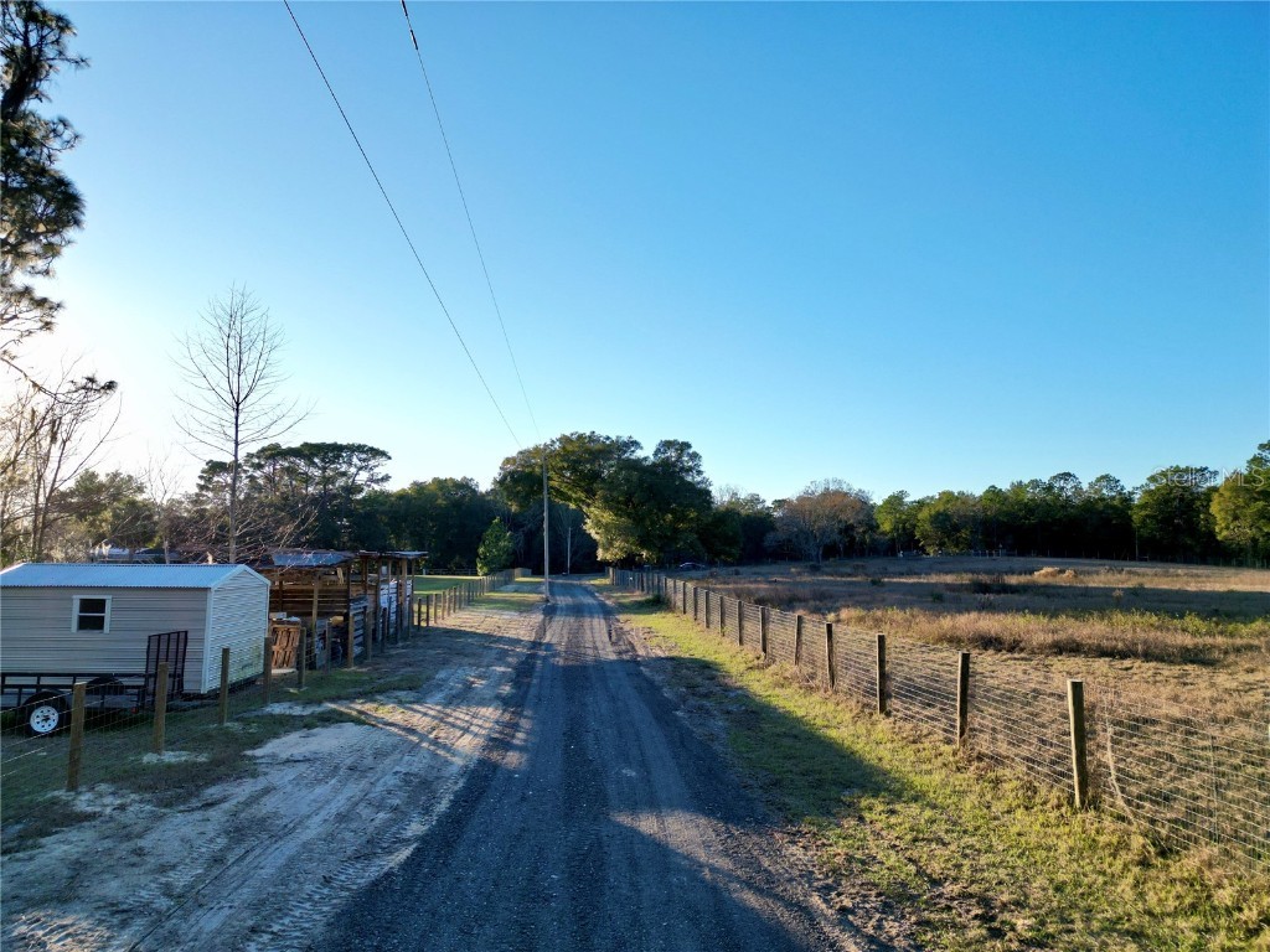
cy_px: 476
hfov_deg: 71.6
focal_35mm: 24
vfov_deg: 56.8
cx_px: 635
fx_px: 881
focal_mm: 6.72
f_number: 1.7
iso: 100
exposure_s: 1/1600
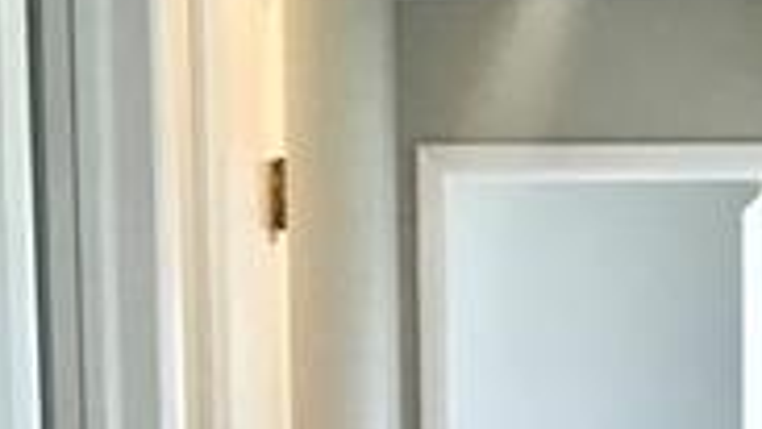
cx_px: 612
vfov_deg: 9.1
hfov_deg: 16.6
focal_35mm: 128
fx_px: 2587
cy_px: 733
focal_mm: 3.99
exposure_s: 1/30
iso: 25
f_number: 1.8
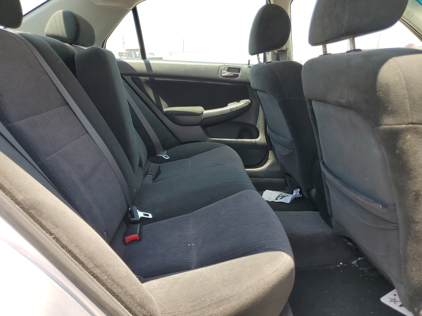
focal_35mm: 26
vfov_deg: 53.1
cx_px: 211
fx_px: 317
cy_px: 158
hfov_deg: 67.3
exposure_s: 1/370
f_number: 1.5
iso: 50
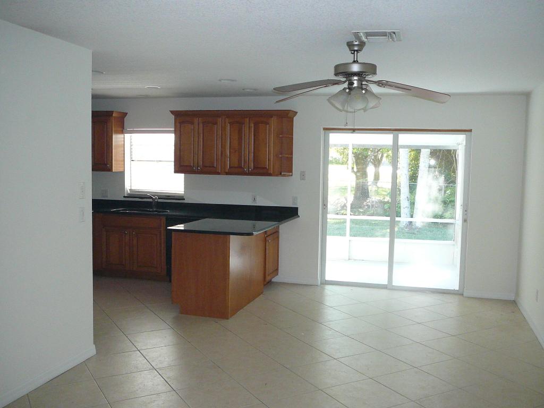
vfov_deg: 40.7
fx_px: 550
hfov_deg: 52.6
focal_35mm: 35
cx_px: 272
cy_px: 204
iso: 200
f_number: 2.8
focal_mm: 5.2
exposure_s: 1/30
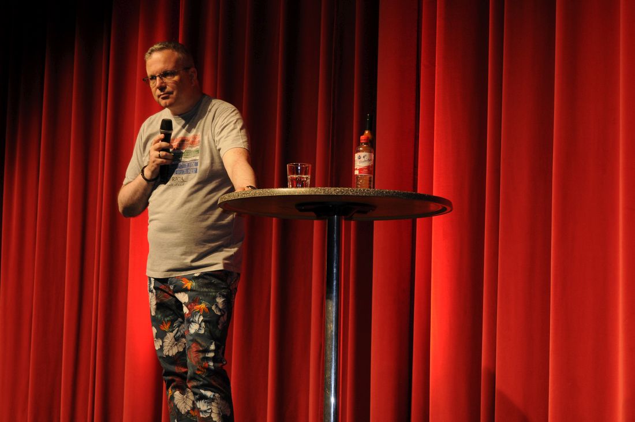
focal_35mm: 120
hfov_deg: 17.1
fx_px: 2114
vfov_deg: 11.4
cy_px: 211
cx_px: 318
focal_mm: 80
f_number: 6.3
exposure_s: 1/60
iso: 640
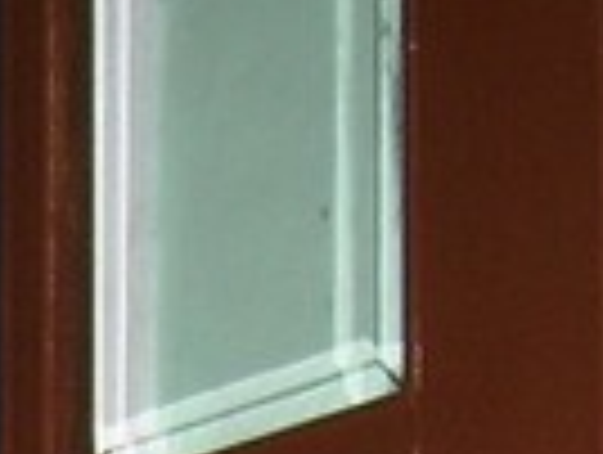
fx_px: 4520
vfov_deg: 5.2
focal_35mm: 259
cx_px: -562
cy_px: 1636
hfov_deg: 7.4
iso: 80
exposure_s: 1/60
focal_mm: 5.6
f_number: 2.7
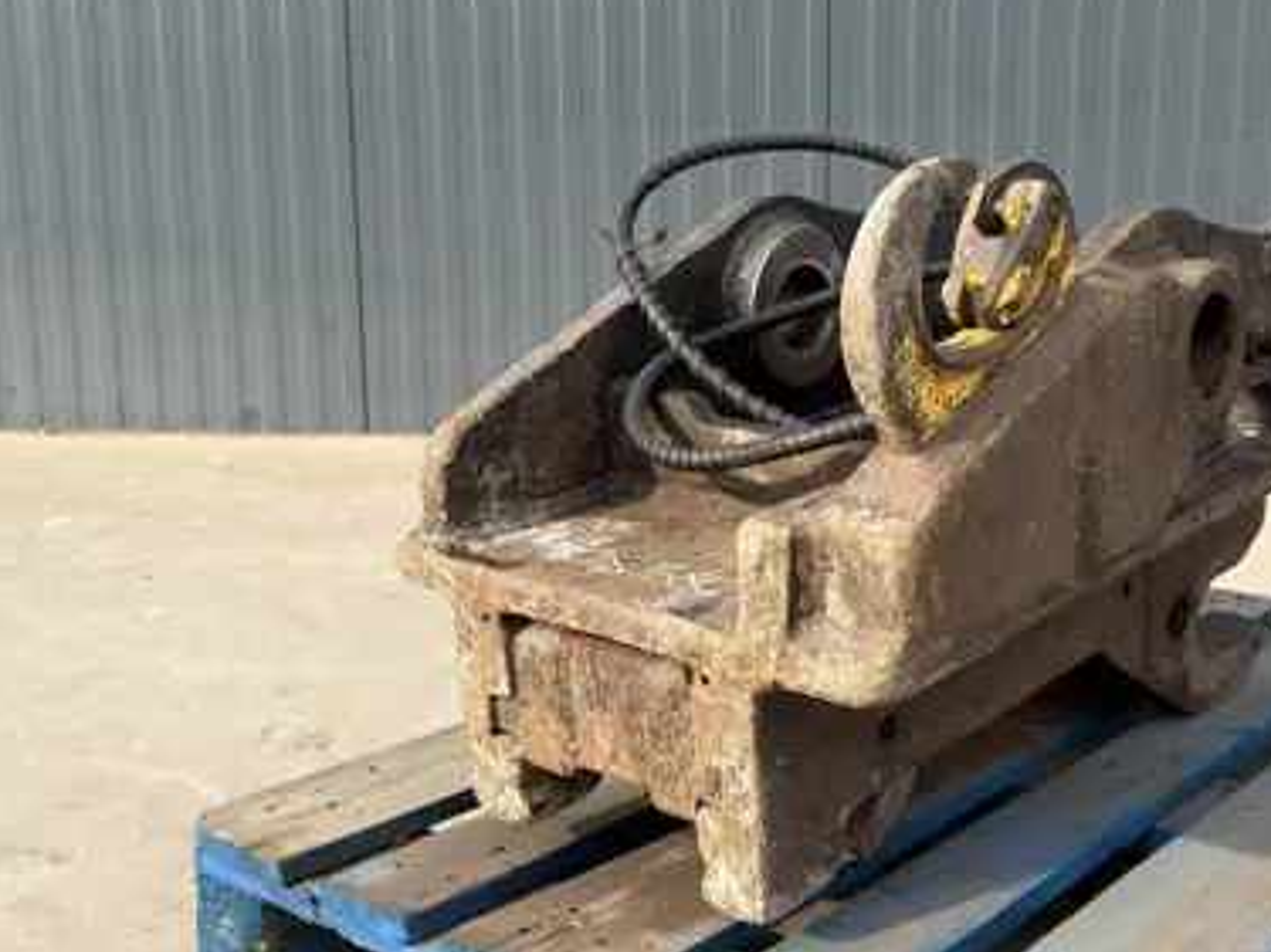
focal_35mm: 41
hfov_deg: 45.0
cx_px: 858
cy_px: 468
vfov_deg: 35.1
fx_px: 1505
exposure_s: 1/1449
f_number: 1.78
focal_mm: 6.76
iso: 64
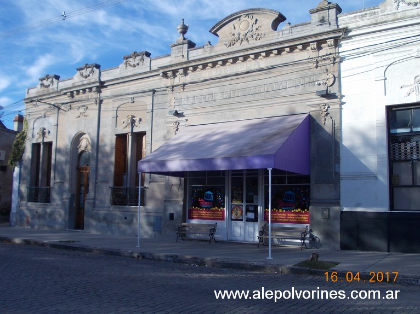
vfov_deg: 37.7
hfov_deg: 49.0
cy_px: 157
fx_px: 461
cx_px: 210
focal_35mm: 38
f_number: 6.2
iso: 80
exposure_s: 1/160
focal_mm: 5.3
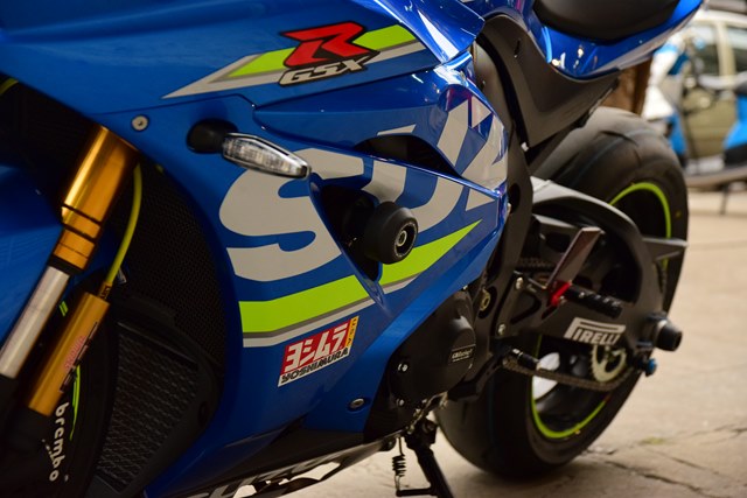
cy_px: 249
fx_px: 1557
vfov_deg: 18.2
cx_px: 374
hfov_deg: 27.0
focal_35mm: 75
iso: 2000
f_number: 4
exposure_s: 1/250
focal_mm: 50
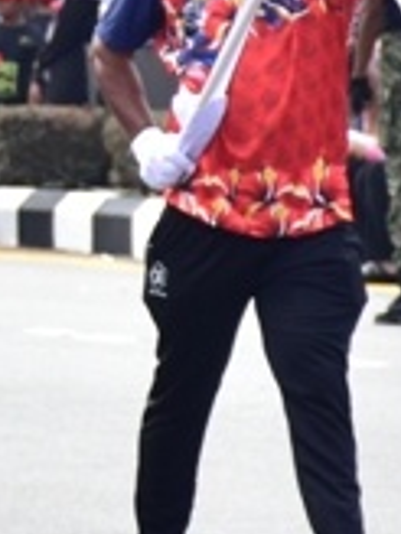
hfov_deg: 1.8
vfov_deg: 2.4
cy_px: 31
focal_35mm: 812
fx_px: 12542
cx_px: -707
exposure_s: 1/250
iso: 250
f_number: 5.6
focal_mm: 90
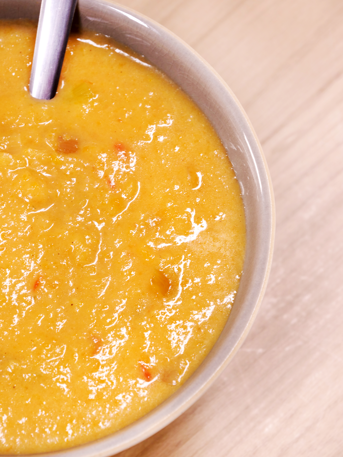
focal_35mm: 120
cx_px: 172
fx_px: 1585
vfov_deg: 16.4
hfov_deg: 12.3
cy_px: 228
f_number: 8
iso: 200
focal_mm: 60
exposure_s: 1/50
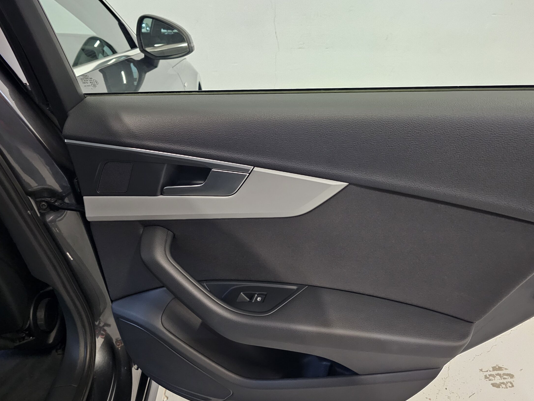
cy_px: 228
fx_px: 417
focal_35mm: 27
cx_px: 291
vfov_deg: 51.2
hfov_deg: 65.2
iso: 1250
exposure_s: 1/25
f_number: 1.7
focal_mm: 6.3
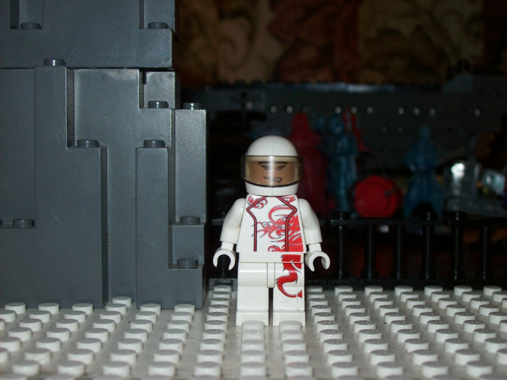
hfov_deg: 34.3
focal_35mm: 56
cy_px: 190
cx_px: 254
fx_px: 820
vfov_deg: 26.1
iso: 80
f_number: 3.4
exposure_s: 1/84.5
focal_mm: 9.4
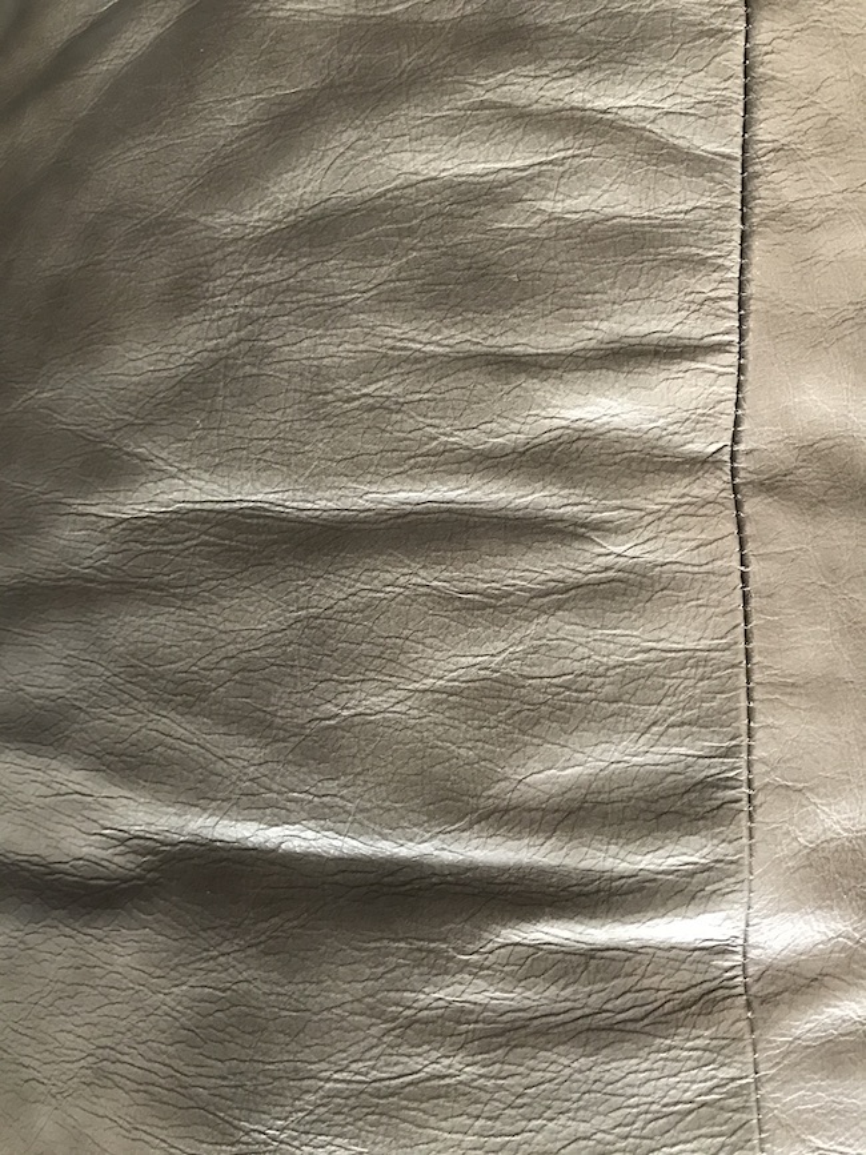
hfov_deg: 49.7
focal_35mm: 28
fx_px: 934
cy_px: 578
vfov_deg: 63.5
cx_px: 433
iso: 80
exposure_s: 1/15
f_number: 1.8
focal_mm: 3.99
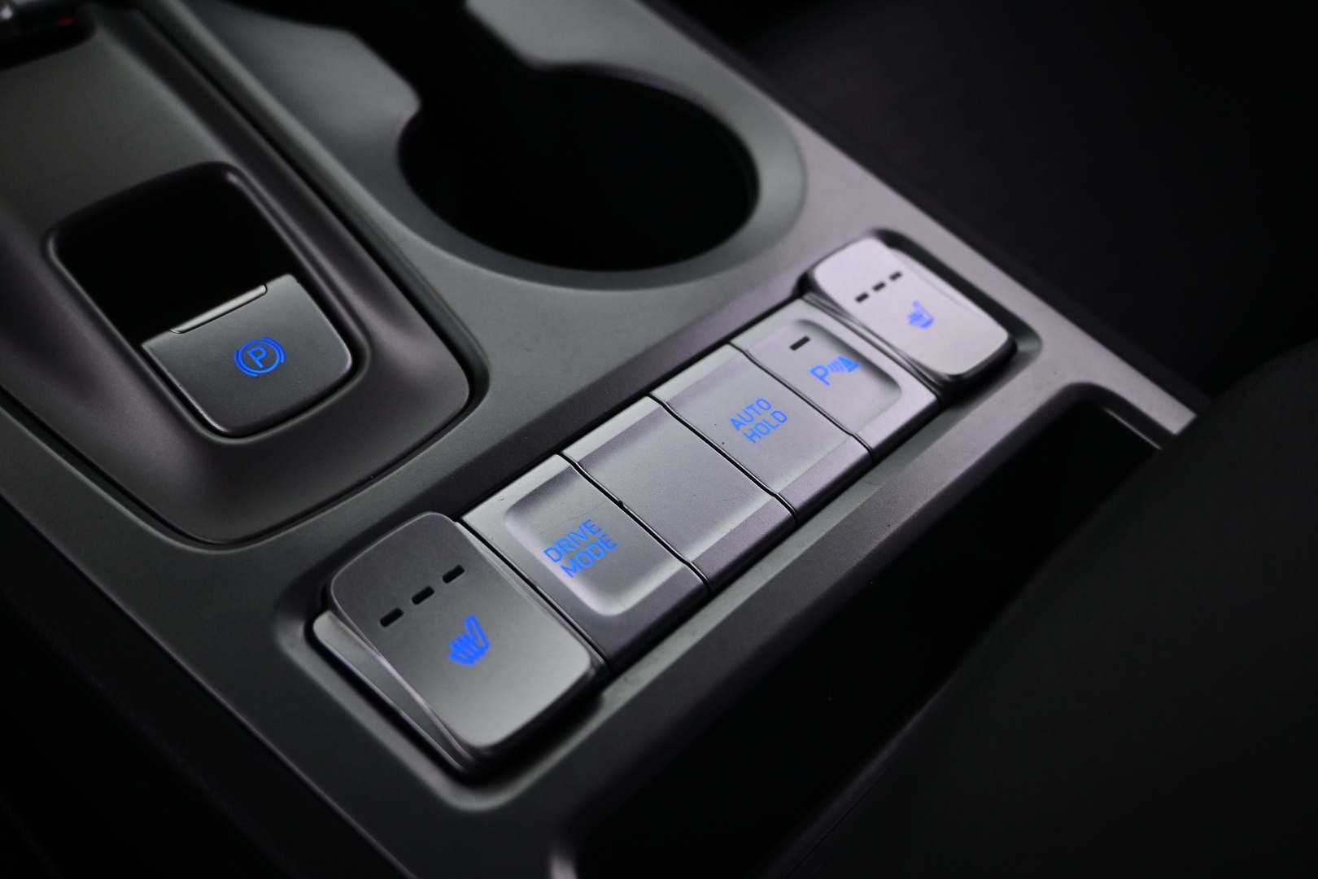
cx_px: 659
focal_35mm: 32
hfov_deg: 59.5
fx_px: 1153
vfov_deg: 41.7
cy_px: 440
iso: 1000
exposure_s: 1/30
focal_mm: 21
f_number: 4
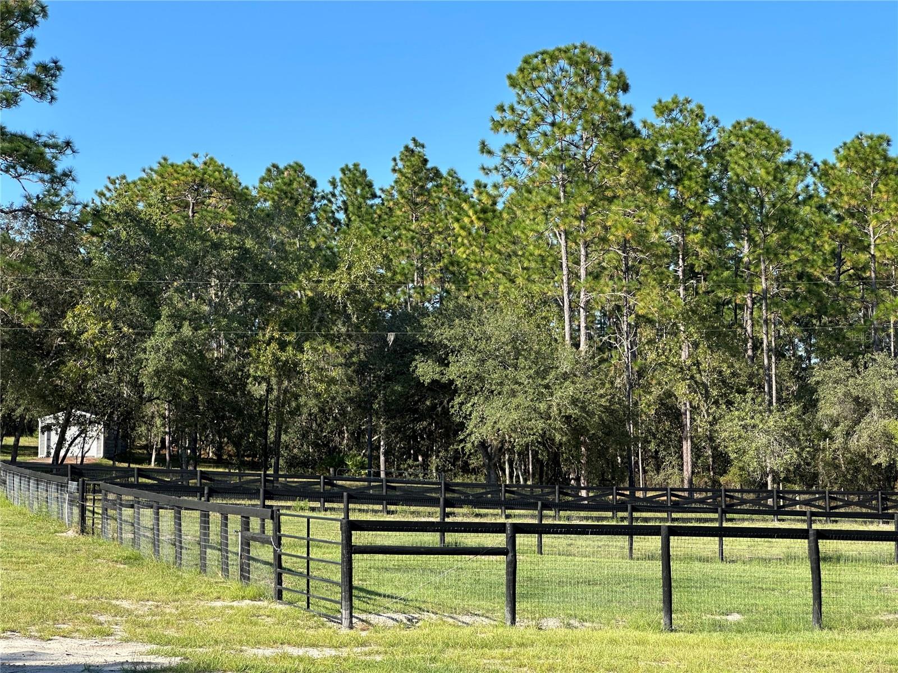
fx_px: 1998
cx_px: 449
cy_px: 336
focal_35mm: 77
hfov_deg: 25.3
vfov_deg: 19.1
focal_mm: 9
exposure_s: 1/386
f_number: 2.8
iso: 32
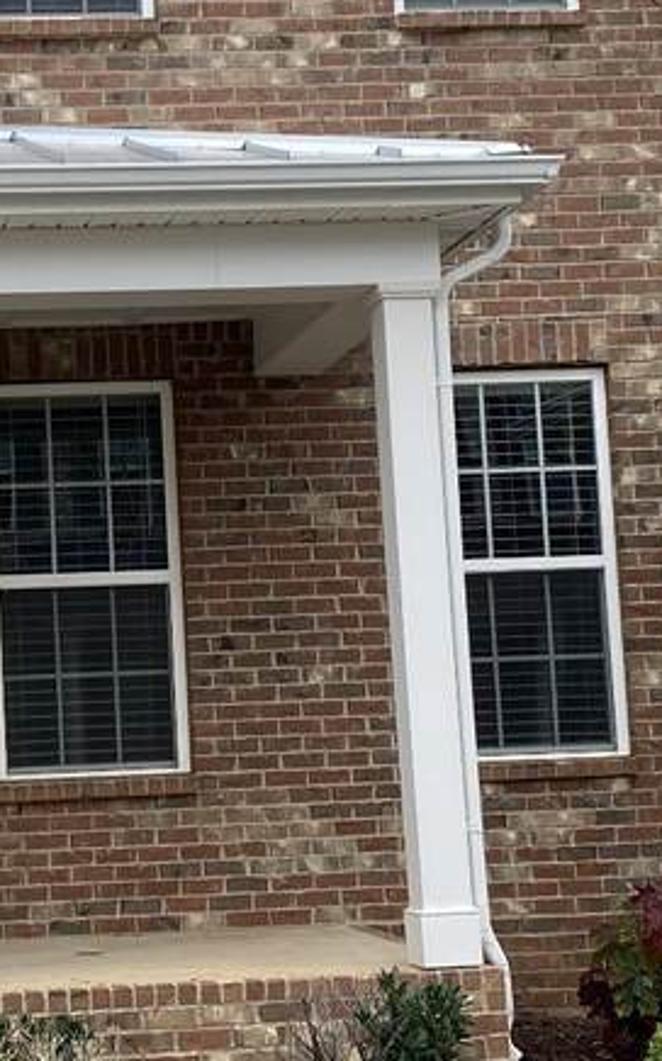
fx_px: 2341
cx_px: -7
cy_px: 535
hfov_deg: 15.8
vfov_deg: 25.5
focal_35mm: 81
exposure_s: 1/432
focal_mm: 4.25
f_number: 1.8
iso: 32
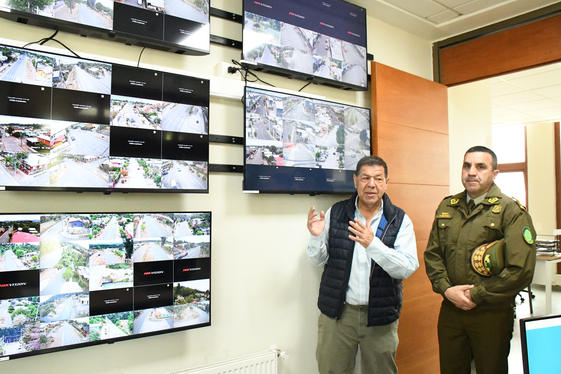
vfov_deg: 47.9
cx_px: 280
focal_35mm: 27
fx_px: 421
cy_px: 187
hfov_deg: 67.4
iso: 12800
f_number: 6.3
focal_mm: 18
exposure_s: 1/160
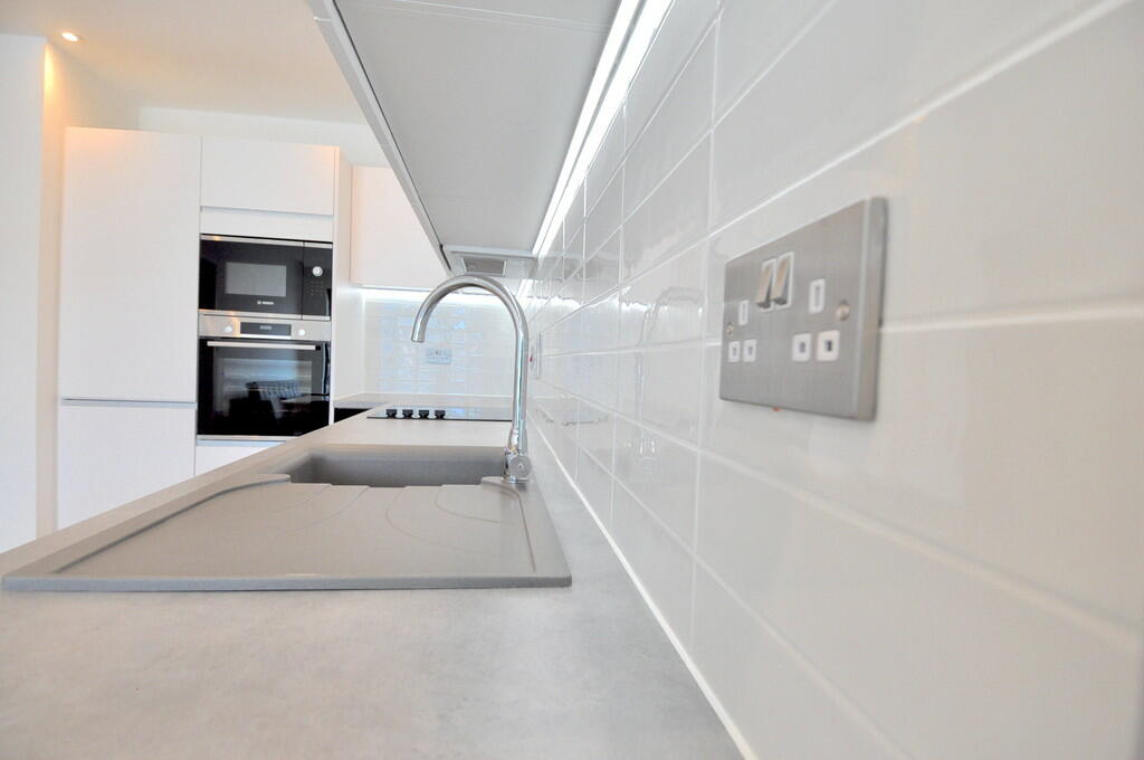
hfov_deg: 90.1
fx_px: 571
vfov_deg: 67.2
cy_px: 380
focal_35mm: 18
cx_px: 572
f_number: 5.6
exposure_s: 1/125
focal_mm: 12
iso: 400
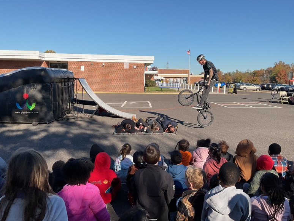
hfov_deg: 60.0
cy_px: 112
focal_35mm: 30
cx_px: 149
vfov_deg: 46.8
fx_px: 255
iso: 16
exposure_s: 1/1577
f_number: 1.8
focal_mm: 3
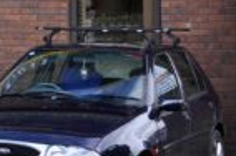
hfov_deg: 13.2
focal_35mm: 146
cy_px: -202
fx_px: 955
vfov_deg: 8.6
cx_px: -135
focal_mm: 18
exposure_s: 1/800
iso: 400
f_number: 3.5
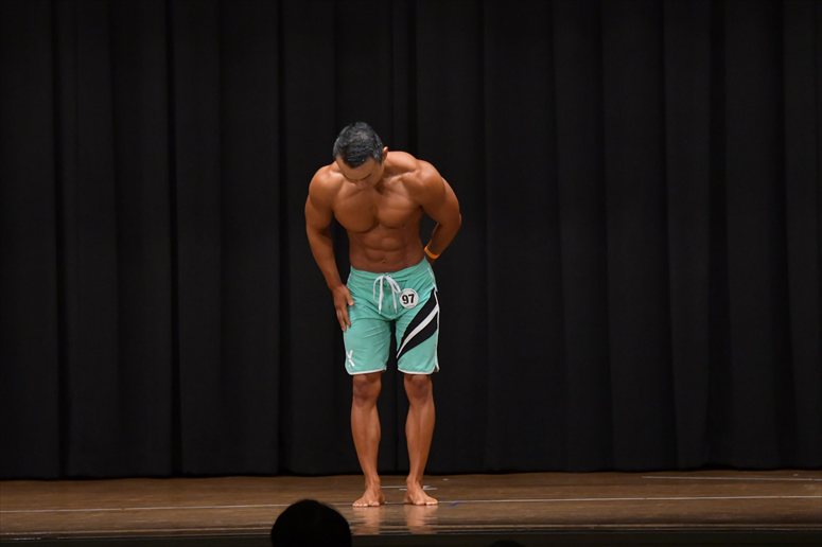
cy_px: 274
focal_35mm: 202
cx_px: 411
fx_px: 4610
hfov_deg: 10.2
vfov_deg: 6.8
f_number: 5.6
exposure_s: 1/400
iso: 5000
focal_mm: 135
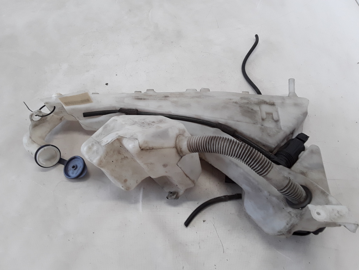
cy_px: 135
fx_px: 280
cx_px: 180
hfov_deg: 65.3
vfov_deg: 51.4
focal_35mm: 27
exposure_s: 1/50
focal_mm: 2.91
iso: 40
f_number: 1.9
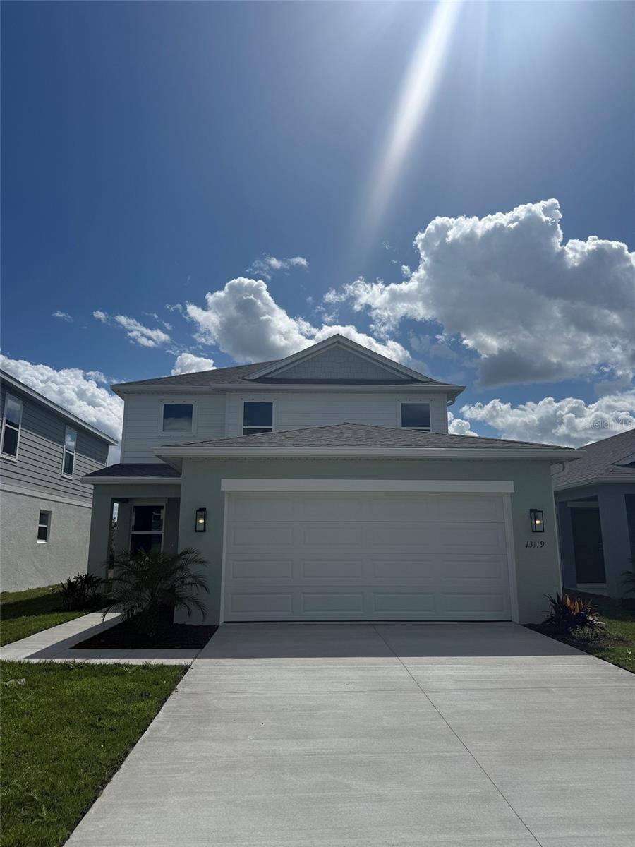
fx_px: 587
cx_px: 318
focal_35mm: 24
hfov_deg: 56.8
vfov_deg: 71.6
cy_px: 424
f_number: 1.78
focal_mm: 6.76
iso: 64
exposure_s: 1/14286
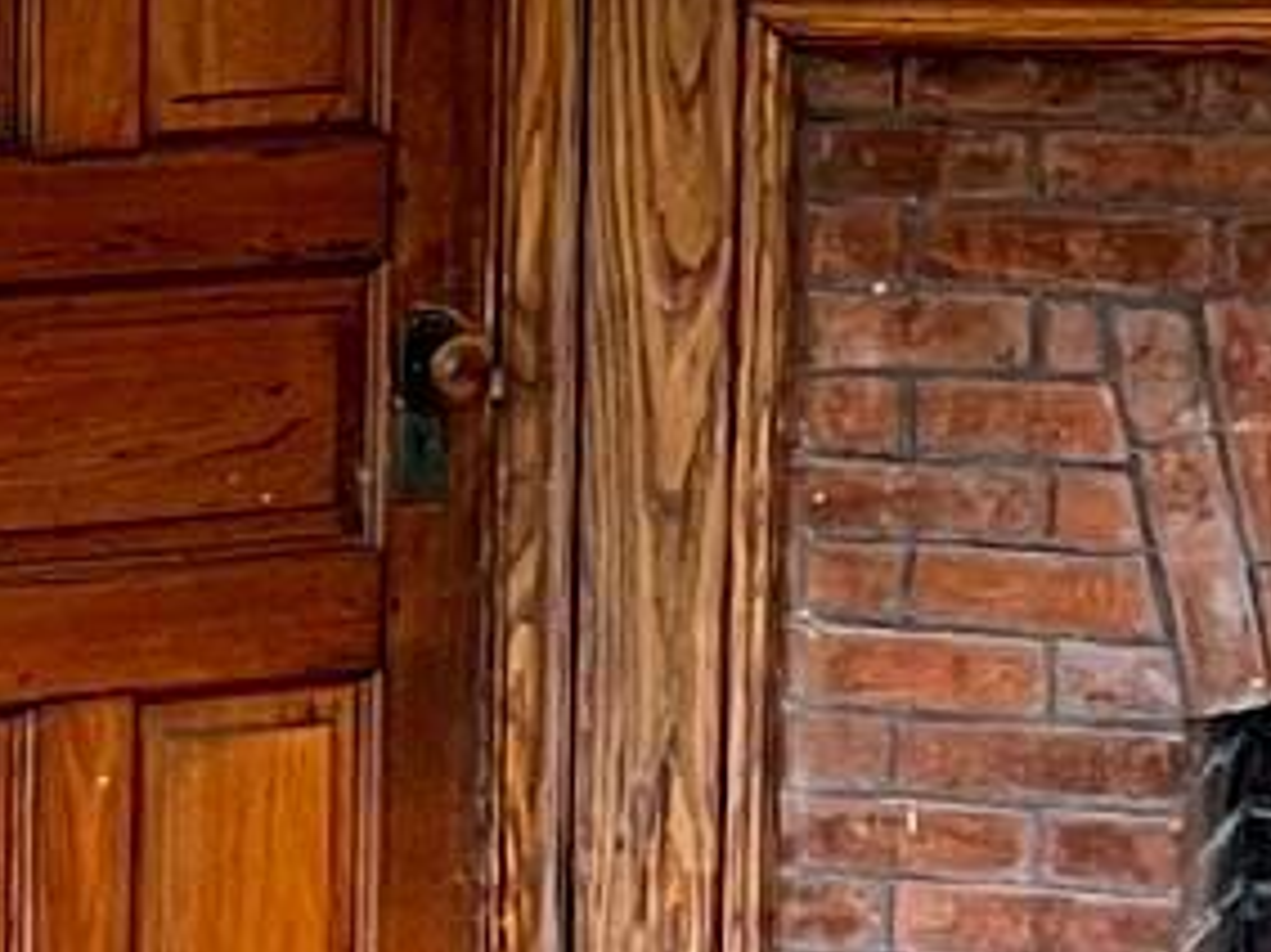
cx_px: -772
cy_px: 454
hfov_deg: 10.1
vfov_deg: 7.9
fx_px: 6900
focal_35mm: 188
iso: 125
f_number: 1.5
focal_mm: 5.7
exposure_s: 1/60
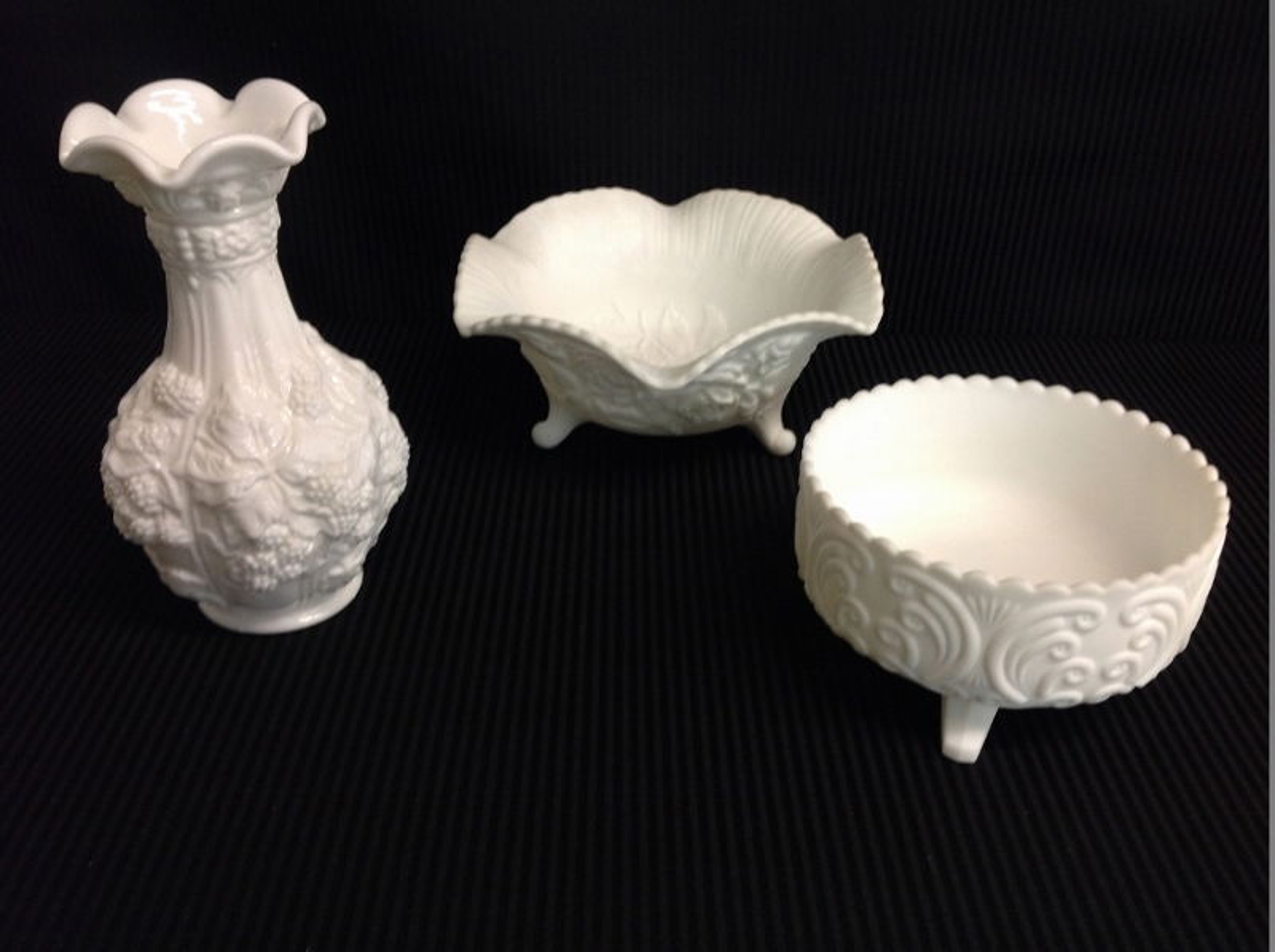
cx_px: 638
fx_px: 1287
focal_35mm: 35
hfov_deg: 52.7
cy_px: 476
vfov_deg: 40.6
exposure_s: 1/15
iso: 100
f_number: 2.4
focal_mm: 4.28
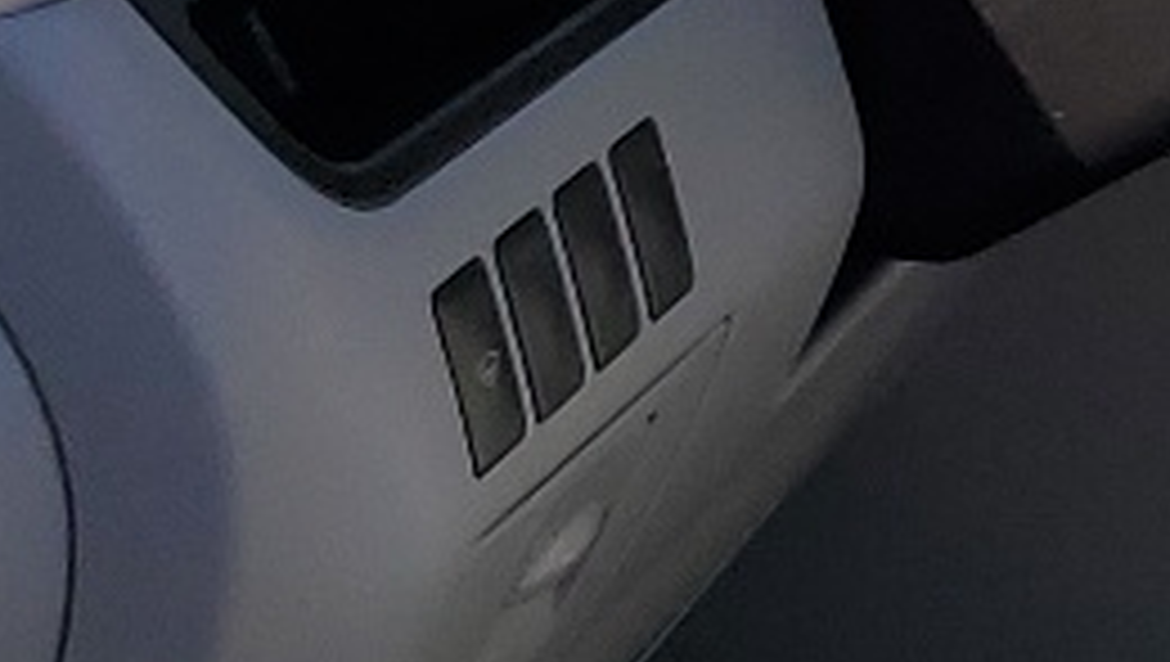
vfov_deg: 7.0
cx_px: 2403
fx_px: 5405
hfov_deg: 11.1
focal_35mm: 174
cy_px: 279
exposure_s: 1/2500
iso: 50
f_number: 1.5
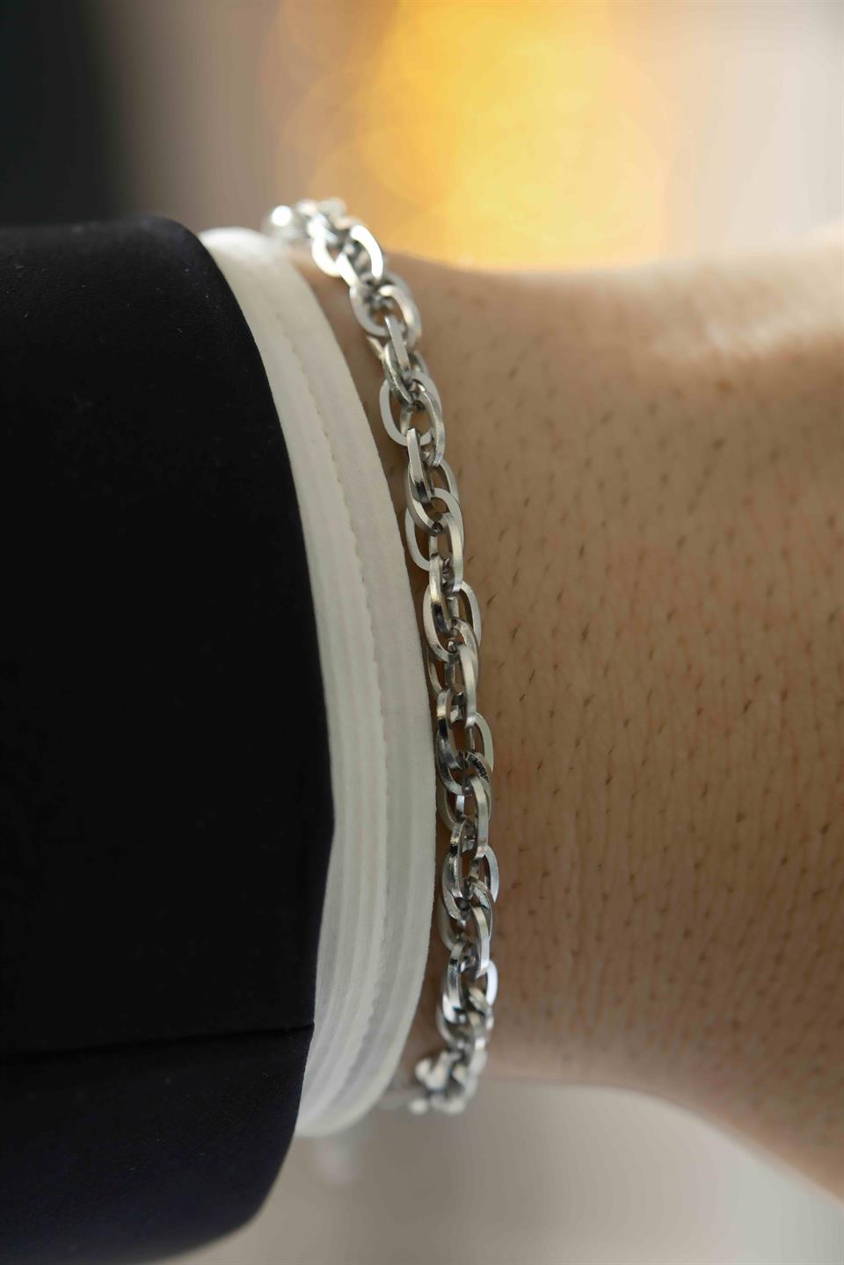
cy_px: 632
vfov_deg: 17.1
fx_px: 4220
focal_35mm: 120
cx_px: 422
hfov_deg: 11.4
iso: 400
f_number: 4
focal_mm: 80
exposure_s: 1/30
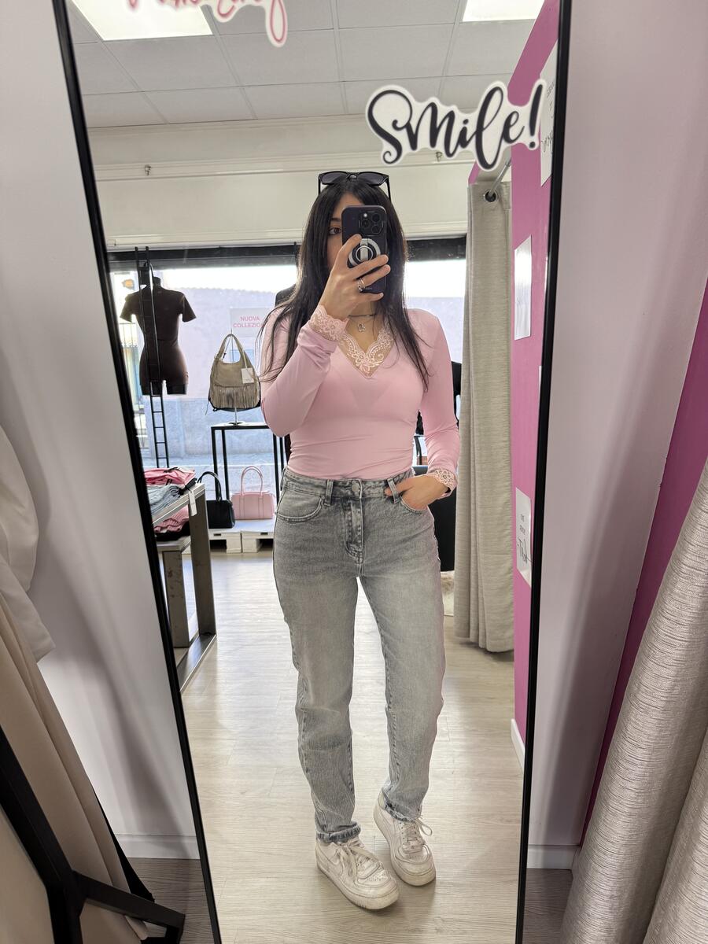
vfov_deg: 71.6
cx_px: 354
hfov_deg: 56.8
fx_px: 654
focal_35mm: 24
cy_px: 472
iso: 64
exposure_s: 1/100
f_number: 1.78
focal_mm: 6.76
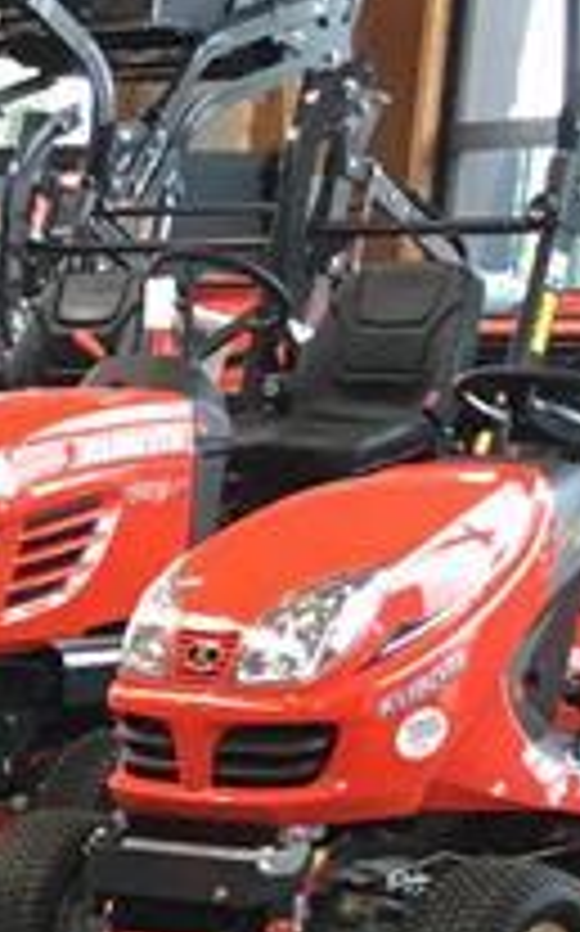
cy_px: 1490
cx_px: -895
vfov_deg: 13.7
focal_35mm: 141
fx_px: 3573
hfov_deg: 8.4
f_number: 2.2
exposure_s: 1/33
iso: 50
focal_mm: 4.15
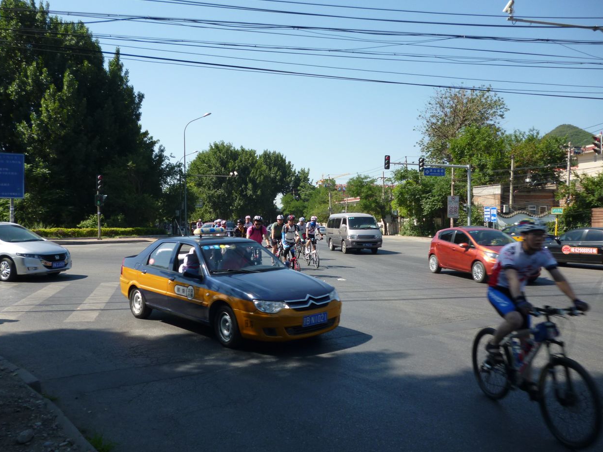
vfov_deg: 48.2
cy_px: 218
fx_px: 505
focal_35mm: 29
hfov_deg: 61.6
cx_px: 291
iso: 100
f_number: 9
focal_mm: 5
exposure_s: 1/80
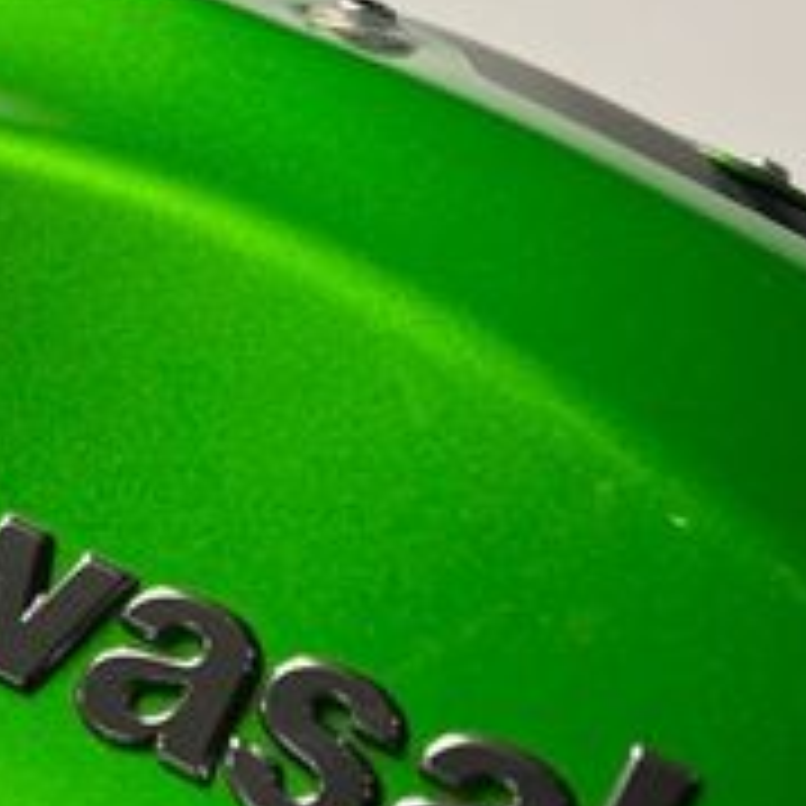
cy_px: 689
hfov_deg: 21.0
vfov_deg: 20.8
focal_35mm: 82
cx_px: 230
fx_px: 2160
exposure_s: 1/100
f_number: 1.6
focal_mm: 5.1
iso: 100
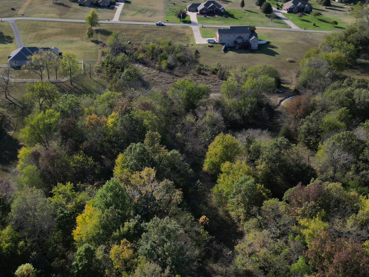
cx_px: 160
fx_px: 480
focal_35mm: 45
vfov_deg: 32.1
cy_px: 120
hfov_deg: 42.0
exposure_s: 1/2500
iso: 100
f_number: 1.7
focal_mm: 6.72
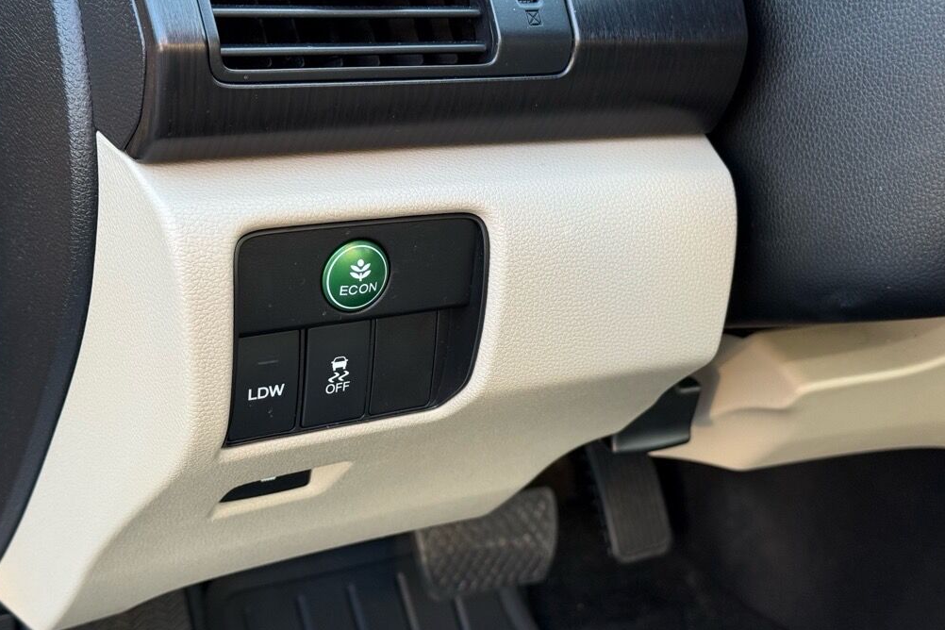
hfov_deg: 38.9
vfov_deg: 26.5
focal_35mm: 51
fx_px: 1339
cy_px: 345
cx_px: 470
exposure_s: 1/73
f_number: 1.78
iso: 125
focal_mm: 6.76
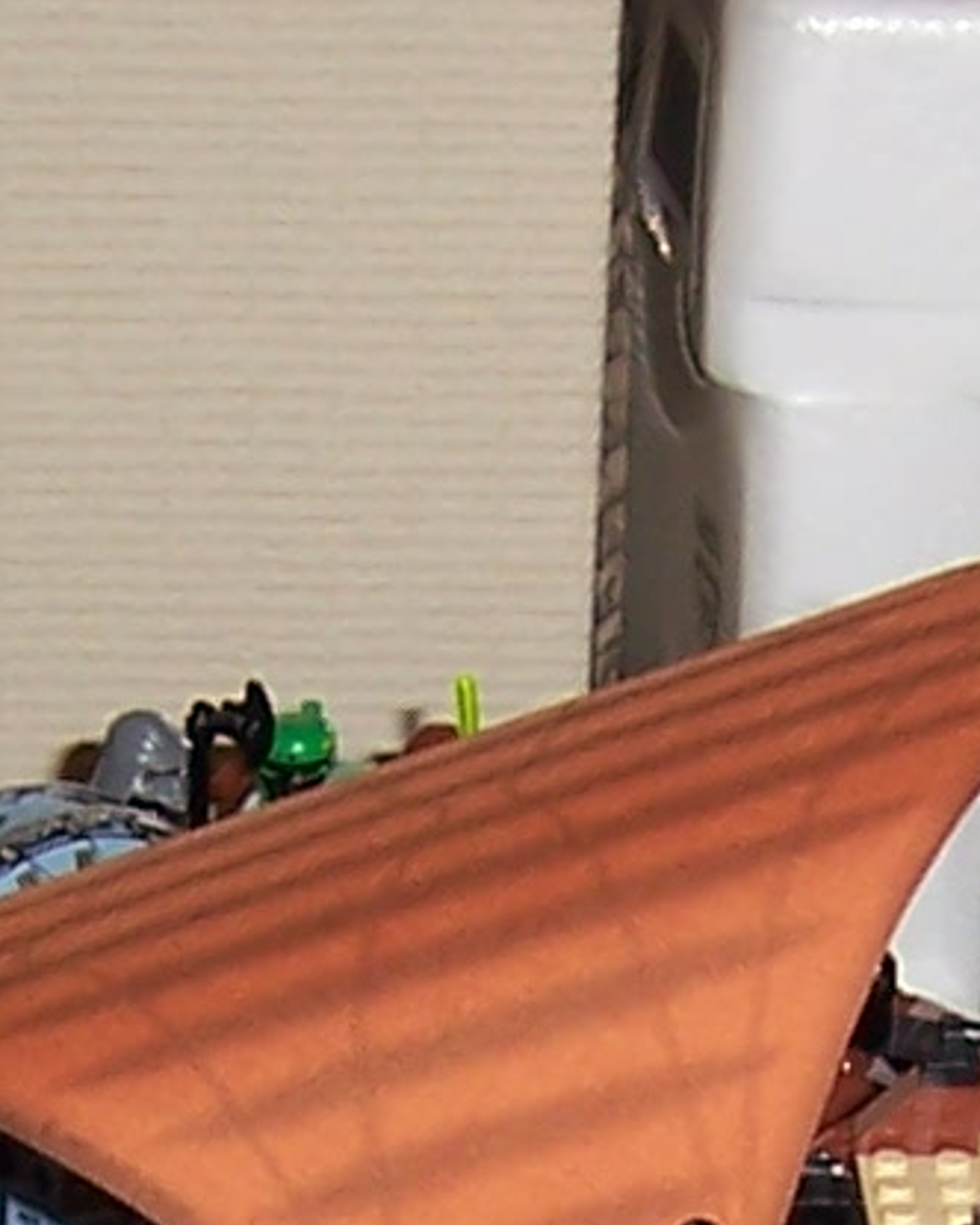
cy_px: 1688
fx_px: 7070
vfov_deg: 9.7
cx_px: 419
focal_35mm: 195
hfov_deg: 7.9
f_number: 3
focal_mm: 6
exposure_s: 1/60
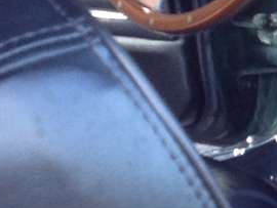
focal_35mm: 259
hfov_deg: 7.2
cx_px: 632
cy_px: 103
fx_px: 2074
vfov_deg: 5.7
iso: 64
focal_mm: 4.28
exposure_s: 1/30
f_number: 2.4
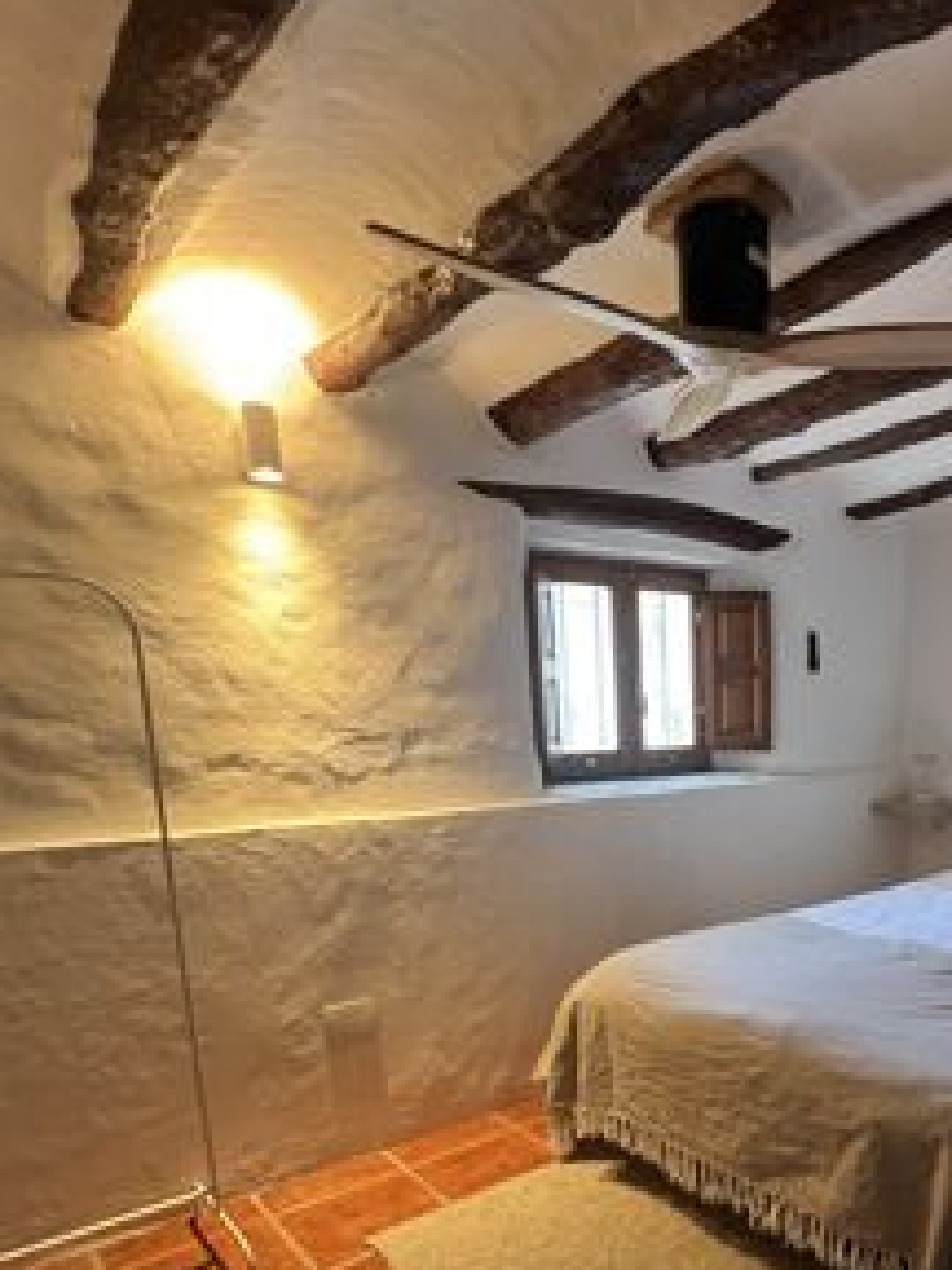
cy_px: 904
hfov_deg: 50.8
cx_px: 844
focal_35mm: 24
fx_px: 880
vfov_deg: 68.3
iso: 500
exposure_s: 1/60
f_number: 1.8
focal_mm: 1.57
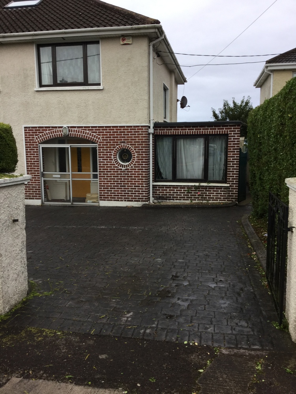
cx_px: 148
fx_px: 353
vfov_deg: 58.4
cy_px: 197
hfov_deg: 45.4
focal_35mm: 31
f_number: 2.4
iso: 32
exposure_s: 1/50
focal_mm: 3.3
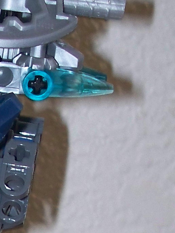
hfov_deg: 6.5
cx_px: -160
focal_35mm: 223
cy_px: 391
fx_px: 1503
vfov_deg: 8.6
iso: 200
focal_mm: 9.86
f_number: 2.9
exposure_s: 1/30
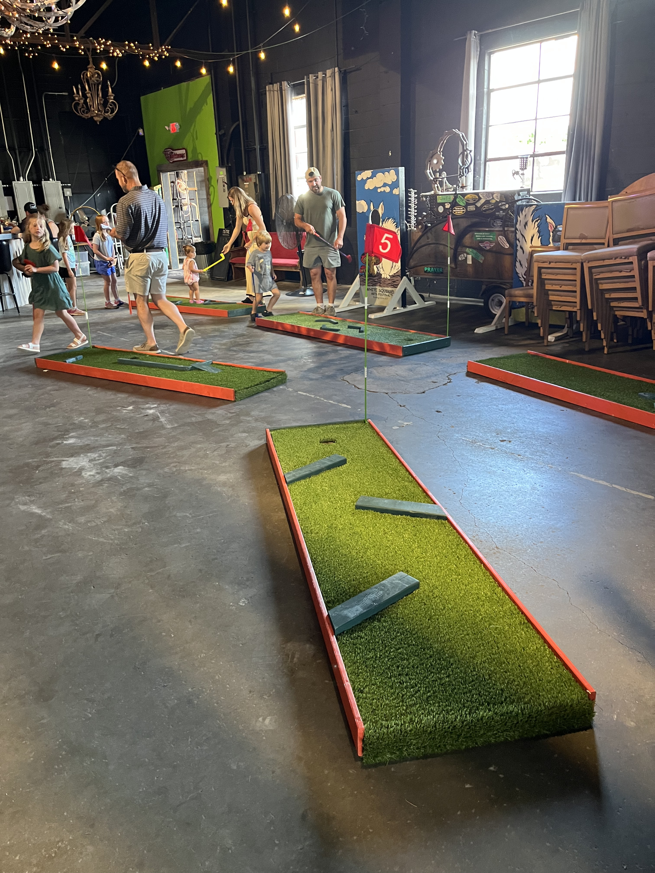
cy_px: 436
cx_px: 328
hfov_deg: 53.1
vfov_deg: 67.3
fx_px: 656
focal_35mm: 26
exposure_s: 1/60
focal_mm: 5.1
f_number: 1.6
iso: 320
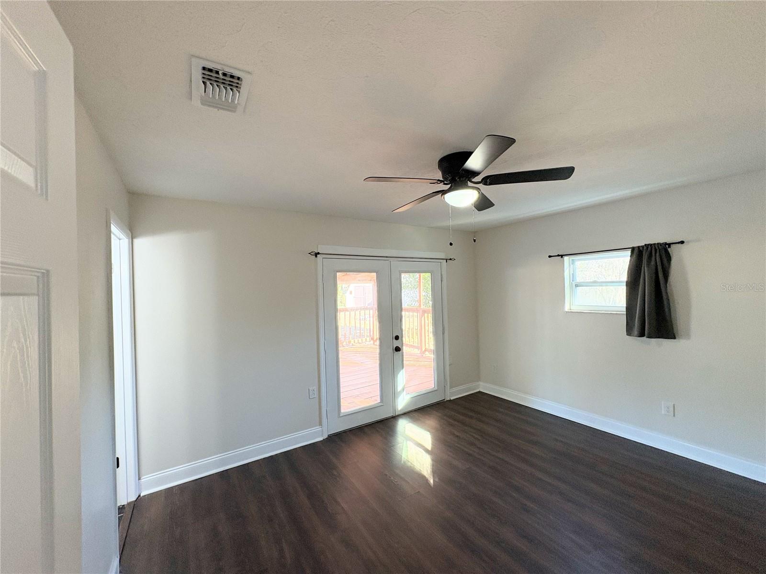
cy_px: 287
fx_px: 310
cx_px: 383
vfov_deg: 85.7
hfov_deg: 102.1
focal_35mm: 14
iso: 250
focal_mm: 2.22
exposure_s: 1/95
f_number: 2.2
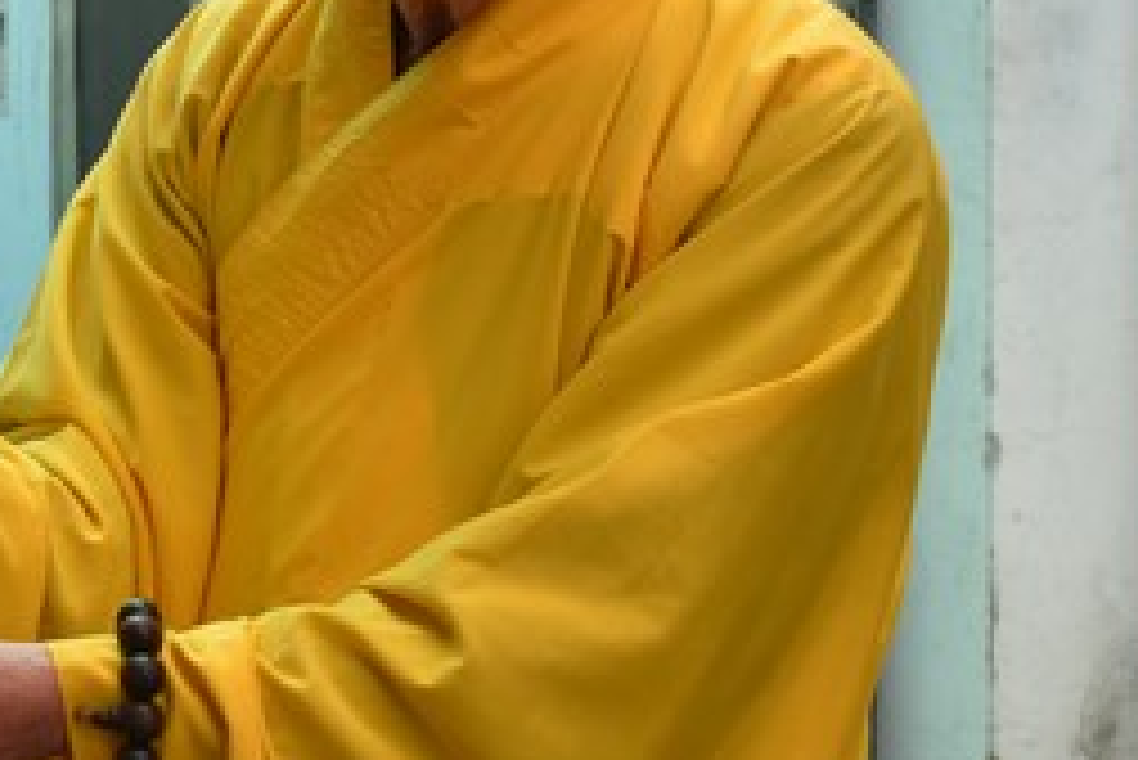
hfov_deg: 17.5
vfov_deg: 12.1
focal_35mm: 113
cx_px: -90
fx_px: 3574
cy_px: 144
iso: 1600
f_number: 9
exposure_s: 1/320
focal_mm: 44
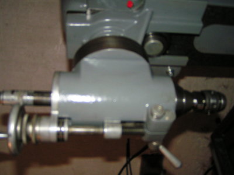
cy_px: 88
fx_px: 257
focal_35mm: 38
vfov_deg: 37.7
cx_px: 117
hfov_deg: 49.0
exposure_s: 1/40
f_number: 2.8
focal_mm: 5.8
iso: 200
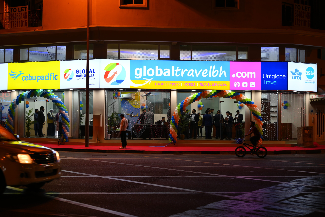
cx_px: 162
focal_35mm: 50
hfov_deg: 39.6
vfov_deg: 27.0
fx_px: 452
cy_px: 108
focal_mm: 50
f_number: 2.5
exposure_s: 1/160
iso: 125
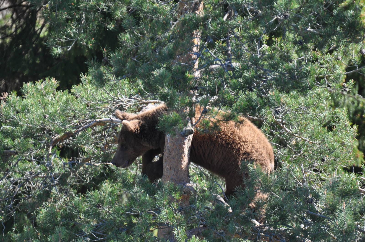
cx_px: 182
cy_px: 121
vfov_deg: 3.0
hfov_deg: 4.6
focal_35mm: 450
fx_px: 4557
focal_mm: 300
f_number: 5.6
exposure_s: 1/320
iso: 400
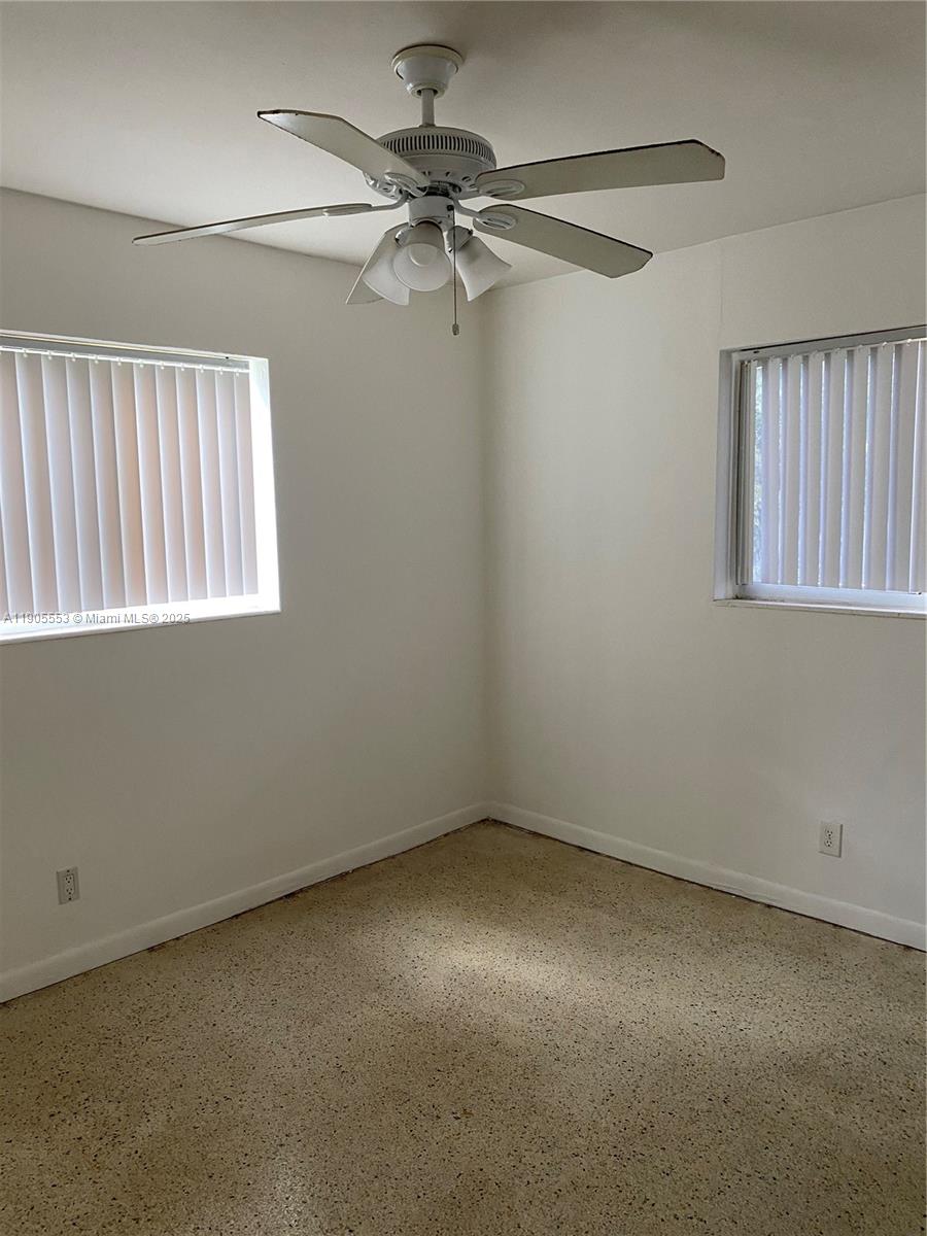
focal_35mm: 26
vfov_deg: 67.3
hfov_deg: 53.1
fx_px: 928
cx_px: 464
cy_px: 618
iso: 160
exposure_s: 1/60
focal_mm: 4.25
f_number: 1.8
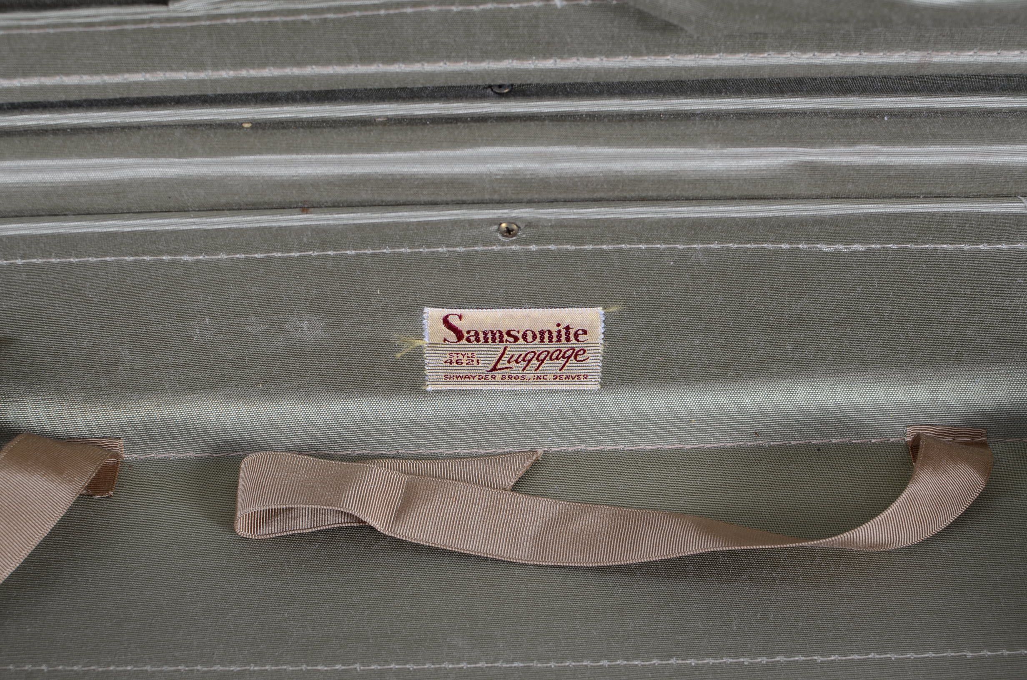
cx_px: 514
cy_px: 340
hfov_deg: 37.9
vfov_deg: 25.6
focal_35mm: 52
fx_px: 1495
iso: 100
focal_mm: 35
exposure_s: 1/160
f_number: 5.6
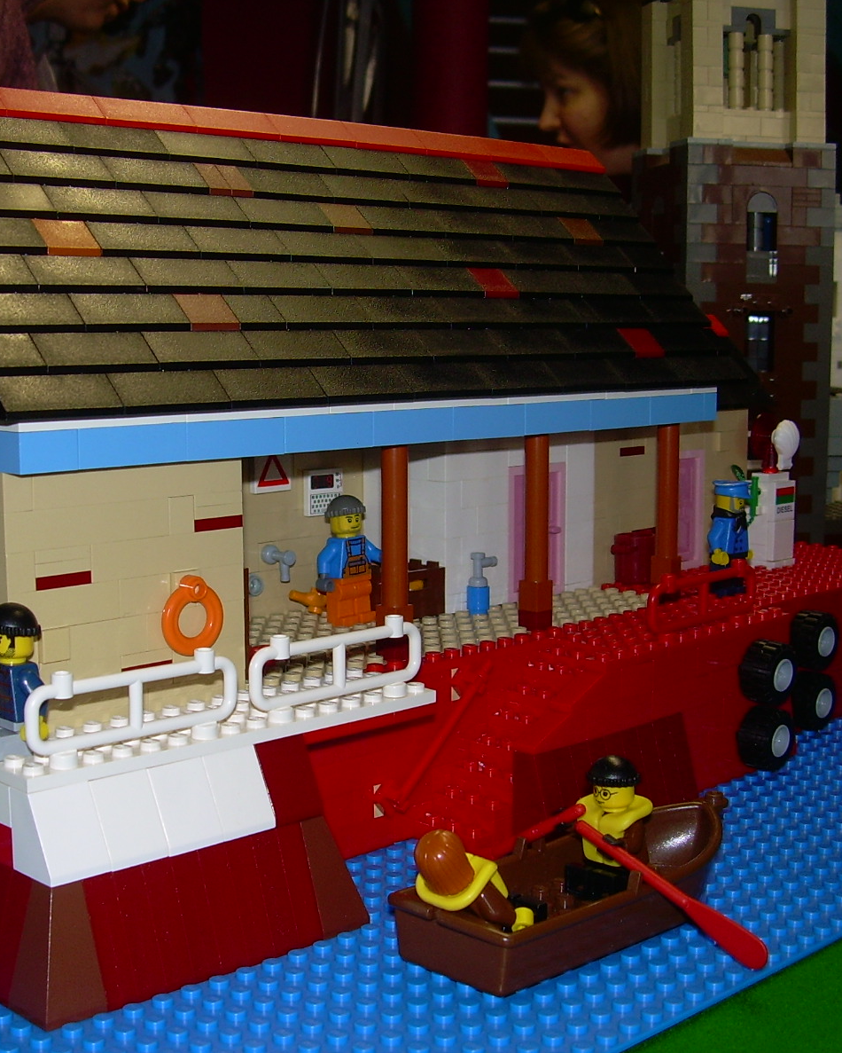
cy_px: 523
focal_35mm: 50
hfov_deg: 30.1
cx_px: 304
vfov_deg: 37.3
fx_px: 1557
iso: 50
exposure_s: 1/60
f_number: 2.8
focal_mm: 6.3
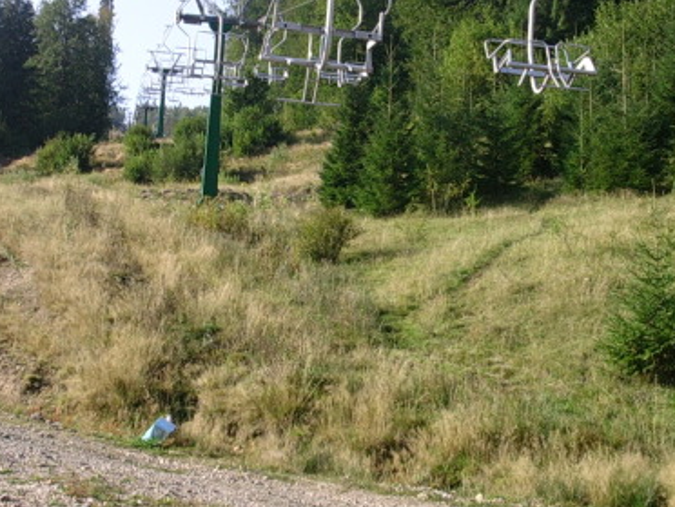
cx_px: 312
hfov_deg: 33.2
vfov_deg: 25.2
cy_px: 211
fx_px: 1131
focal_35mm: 58
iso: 70
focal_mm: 6.7
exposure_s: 1/136
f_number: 5.8
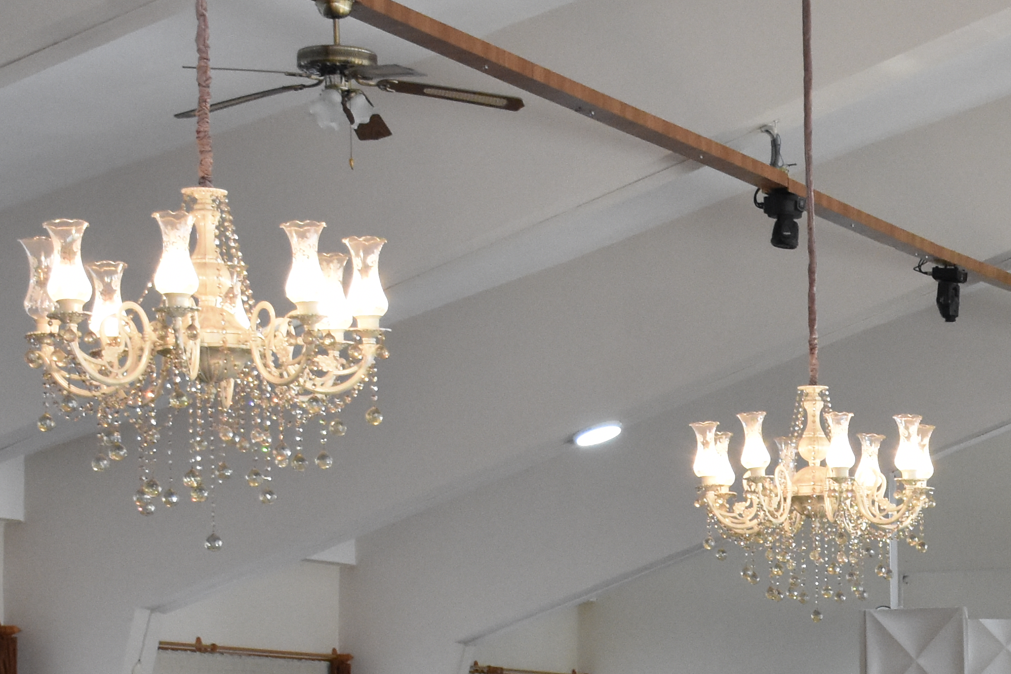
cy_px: 759
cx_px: 1229
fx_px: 3847
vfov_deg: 9.9
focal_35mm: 137
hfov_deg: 14.5
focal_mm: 30
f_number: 6.3
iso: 2000
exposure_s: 1/160
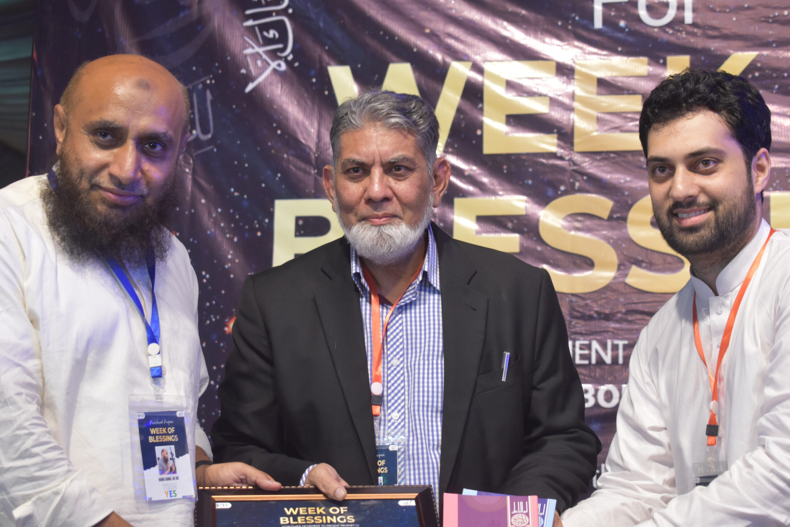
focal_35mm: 72
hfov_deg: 28.1
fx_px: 1580
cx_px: 395
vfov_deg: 18.9
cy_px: 264
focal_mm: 48
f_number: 5.3
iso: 1100
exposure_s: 1/30
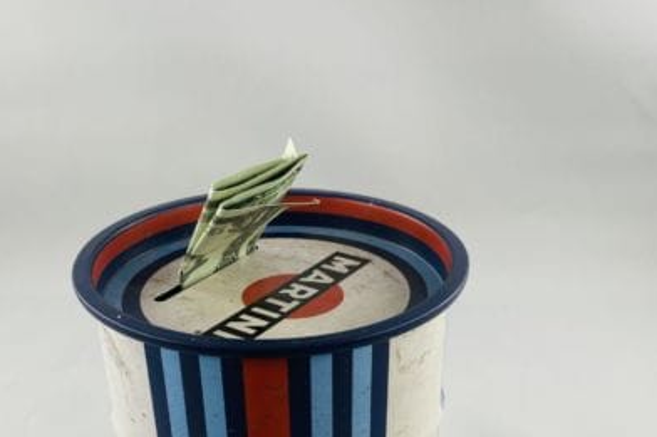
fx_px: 839
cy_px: 408
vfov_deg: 27.9
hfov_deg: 42.7
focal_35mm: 46
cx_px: 308
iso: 50
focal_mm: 4.25
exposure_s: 1/100
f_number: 1.8
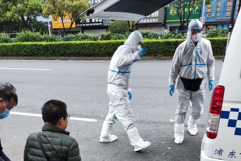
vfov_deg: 31.1
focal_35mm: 39
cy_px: 169
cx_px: 108
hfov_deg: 49.5
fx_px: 261
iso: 60
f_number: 1.79
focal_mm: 4.71
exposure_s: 1/50
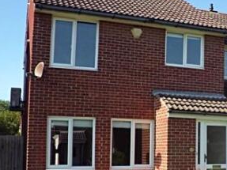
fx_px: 400
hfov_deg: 30.1
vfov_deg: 23.8
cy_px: 128
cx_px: 210
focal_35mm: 61
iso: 100
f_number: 2.7
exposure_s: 1/750
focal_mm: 5.5
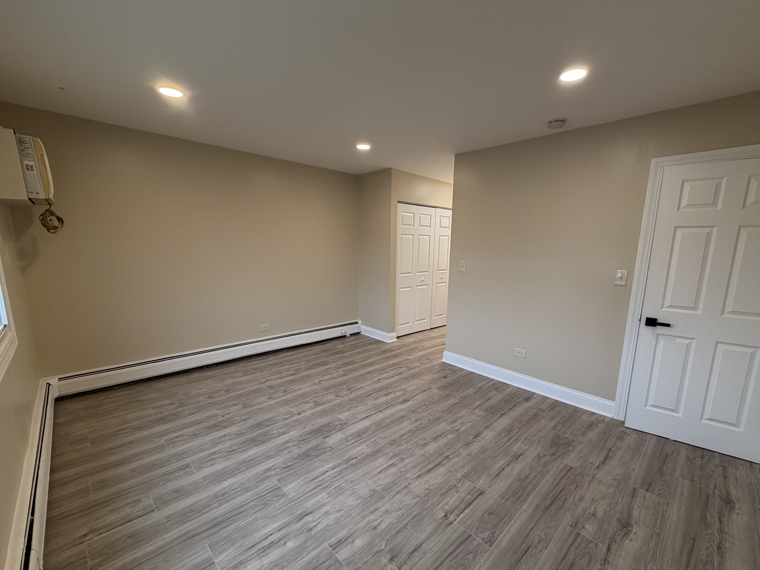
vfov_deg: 81.7
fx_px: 329
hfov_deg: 98.1
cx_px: 399
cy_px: 302
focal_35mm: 15
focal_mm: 2.22
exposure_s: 1/120
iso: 125
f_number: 2.2
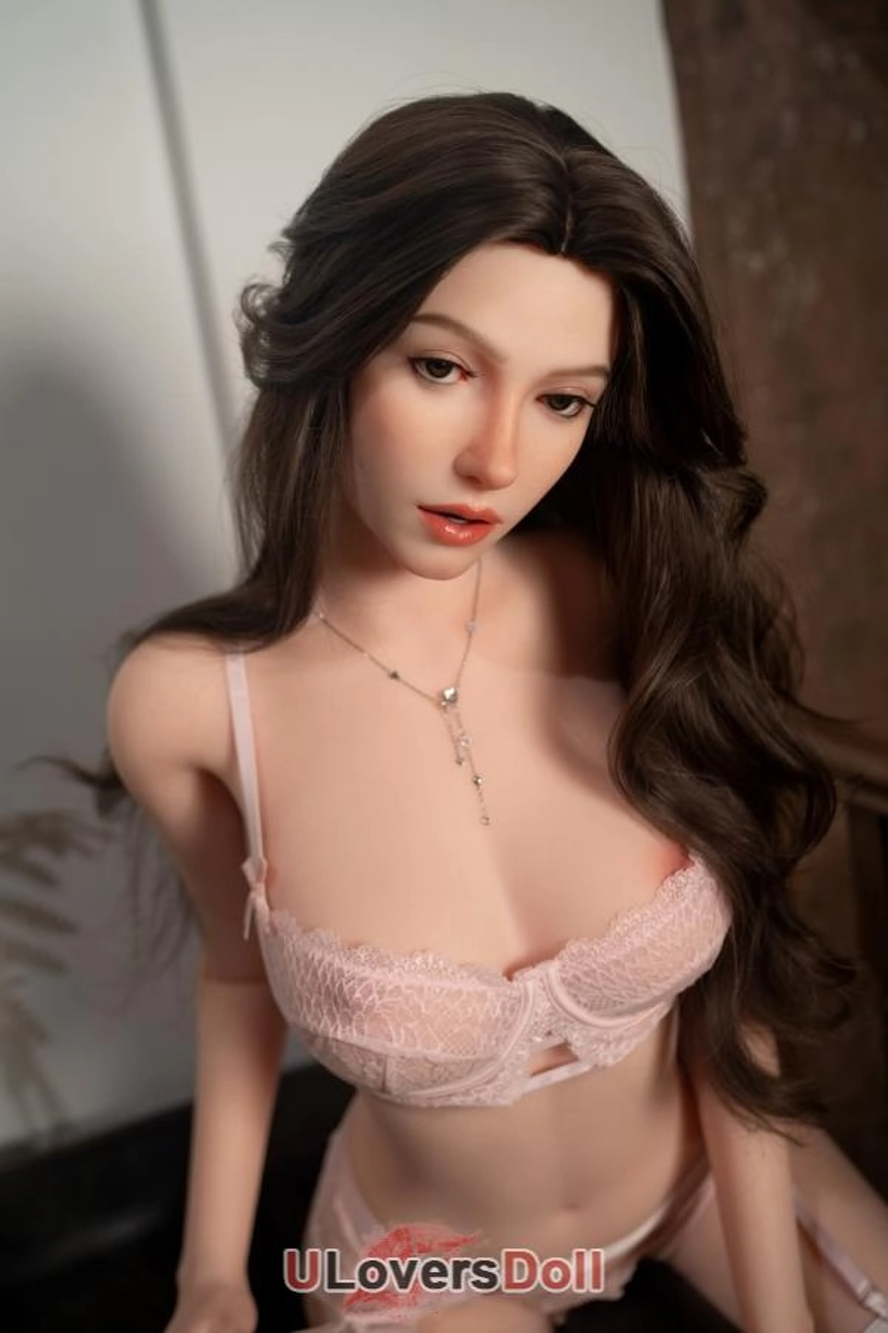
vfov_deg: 54.4
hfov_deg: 37.9
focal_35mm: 35
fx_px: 1295
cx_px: 444
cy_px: 666
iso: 100
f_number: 2.2
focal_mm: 35
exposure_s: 1/100
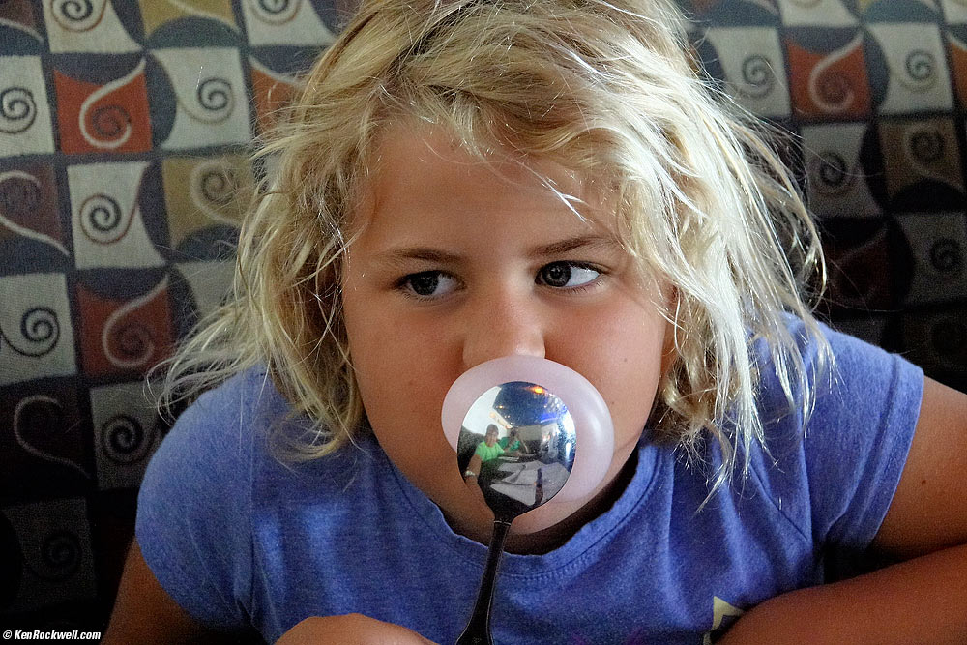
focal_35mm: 83
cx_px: 484
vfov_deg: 16.5
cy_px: 322
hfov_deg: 24.5
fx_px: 2230
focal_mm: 30.5
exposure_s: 1/125
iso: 5000
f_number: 3.5
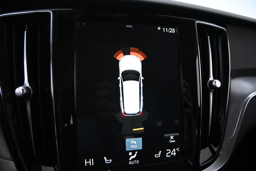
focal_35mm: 75
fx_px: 533
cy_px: 86
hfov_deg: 27.0
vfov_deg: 18.2
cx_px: 128
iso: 5000
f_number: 6.3
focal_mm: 50
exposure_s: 1/80
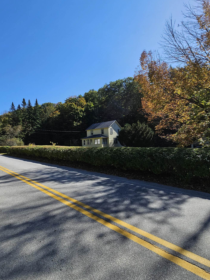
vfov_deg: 94.5
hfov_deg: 77.7
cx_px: 90
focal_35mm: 16
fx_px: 129
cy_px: 138
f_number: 2.2
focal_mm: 2.2
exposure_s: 1/1529
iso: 50
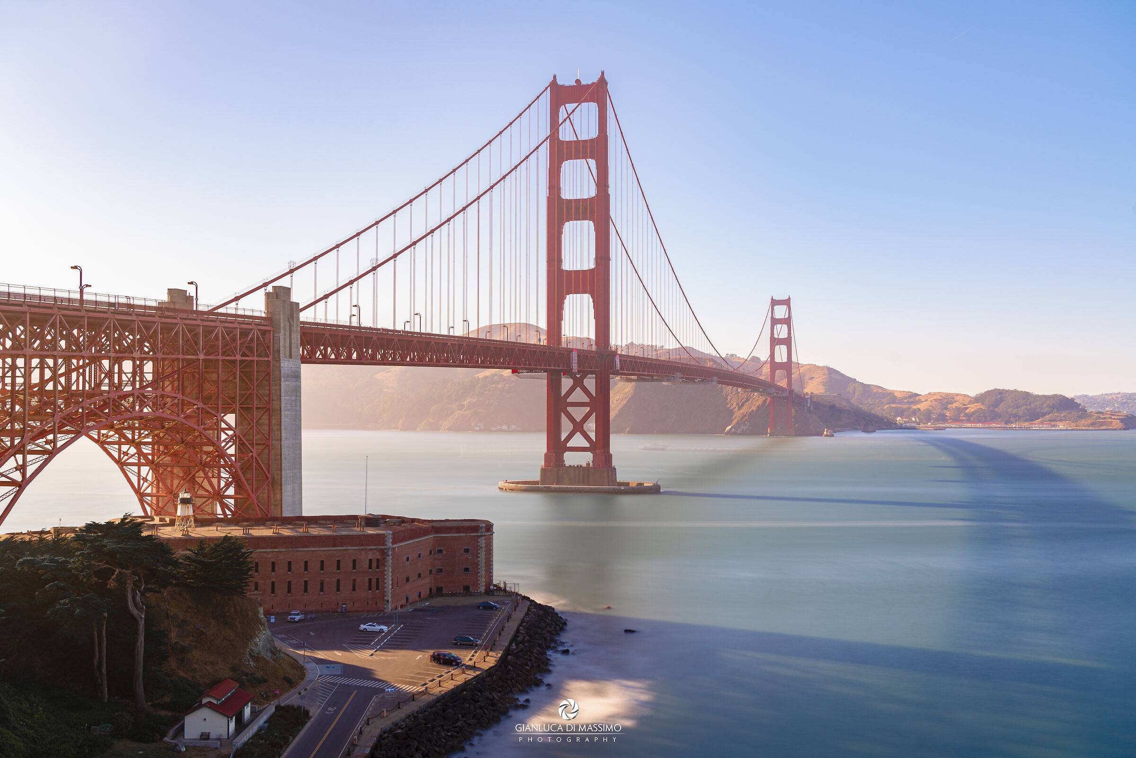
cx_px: 568
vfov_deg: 38.9
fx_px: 1073
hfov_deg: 55.8
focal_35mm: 34
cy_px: 379
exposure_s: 169
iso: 100
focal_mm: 34
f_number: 8
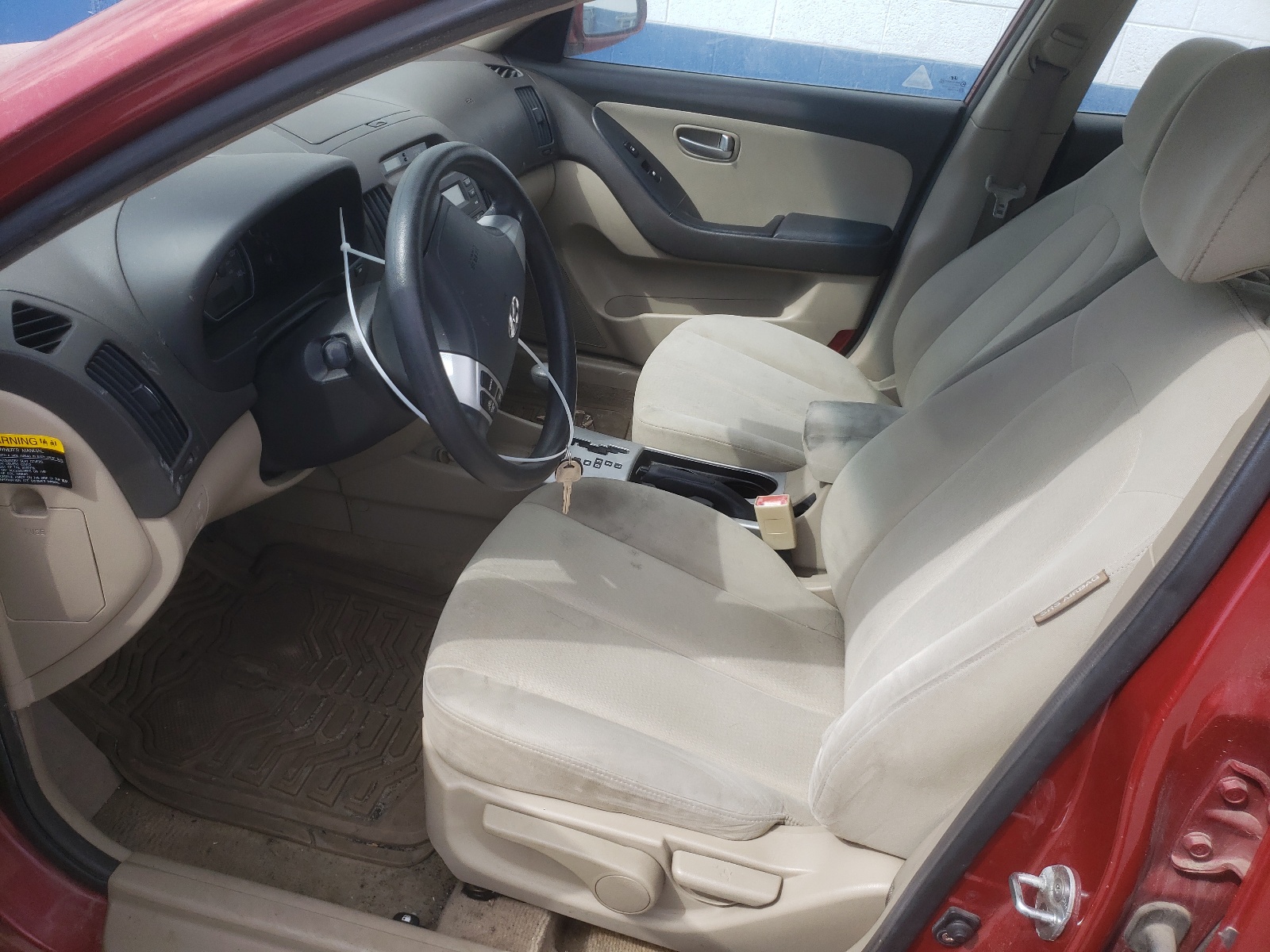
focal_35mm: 26
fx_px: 954
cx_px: 635
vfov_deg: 53.1
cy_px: 476
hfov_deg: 67.3
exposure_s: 1/1429
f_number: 1.5
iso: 50
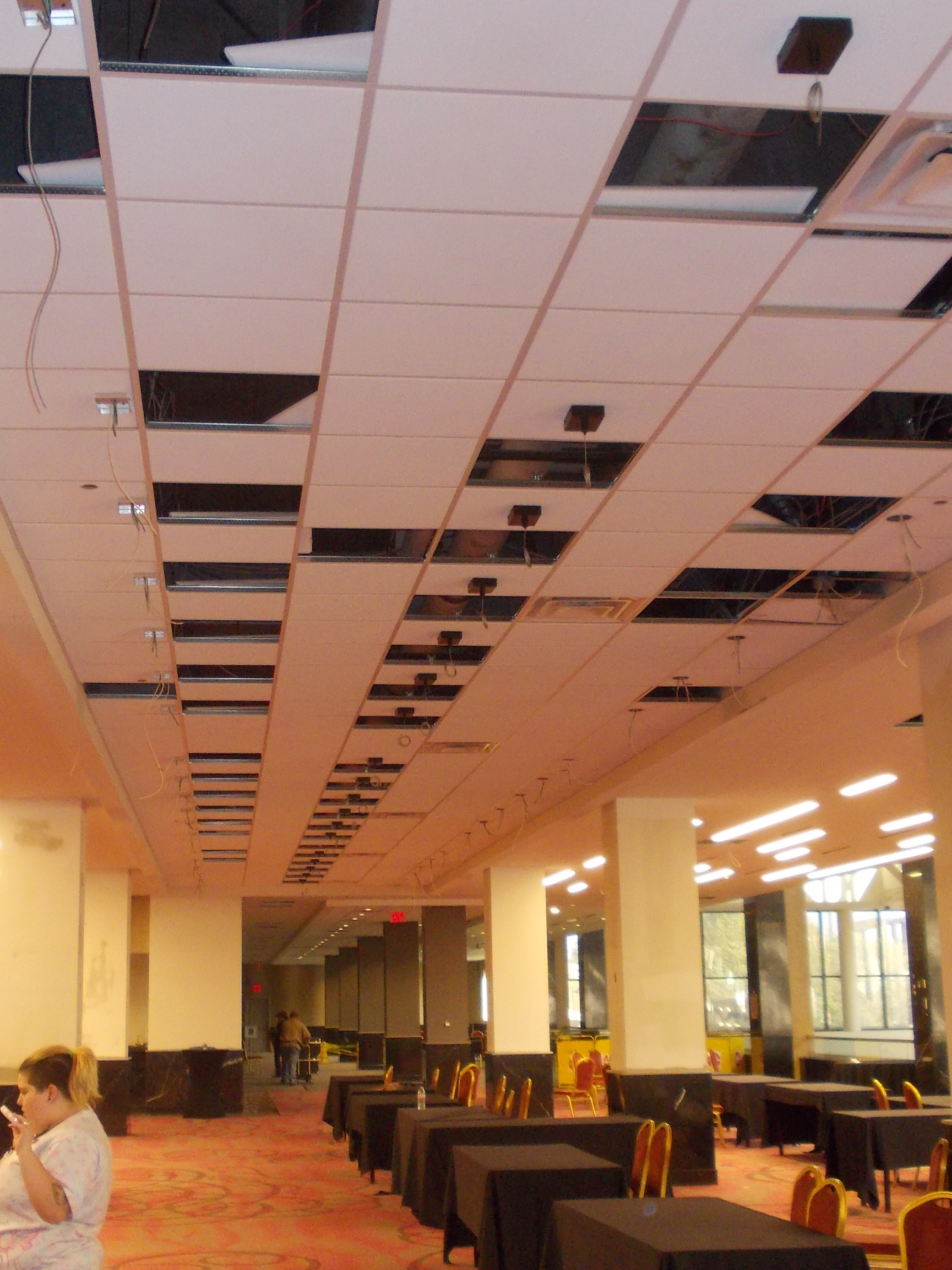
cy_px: 618
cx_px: 419
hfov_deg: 29.1
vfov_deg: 38.2
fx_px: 1833
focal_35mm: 50
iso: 200
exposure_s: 1/30
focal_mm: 5.3
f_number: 3.1
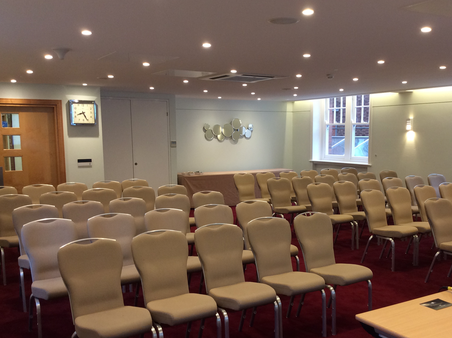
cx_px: 255
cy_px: 198
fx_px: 509
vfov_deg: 36.6
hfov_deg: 47.8
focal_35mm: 39
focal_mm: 3.3
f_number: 2.4
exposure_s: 1/25
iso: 64
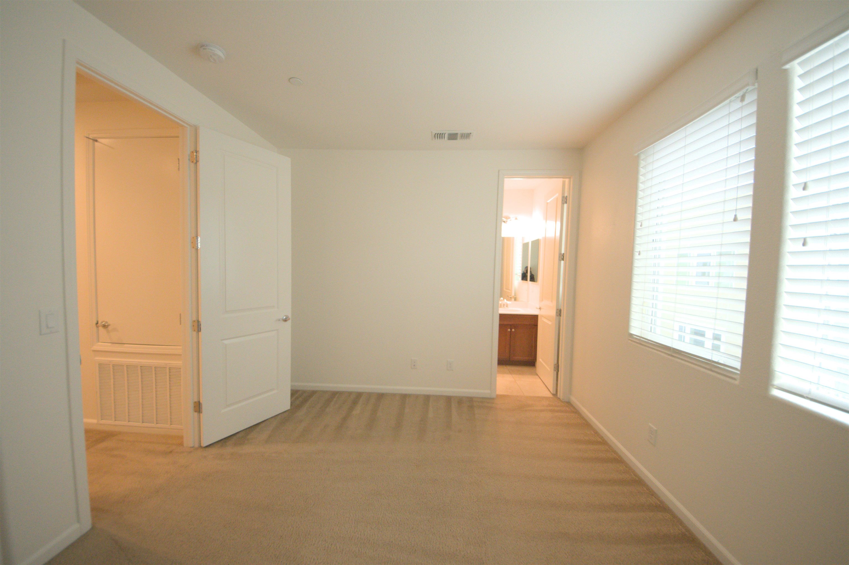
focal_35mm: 12
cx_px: 424
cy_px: 282
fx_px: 283
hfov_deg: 112.6
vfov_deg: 89.9
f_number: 4.5
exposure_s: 1/125
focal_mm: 8
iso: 900
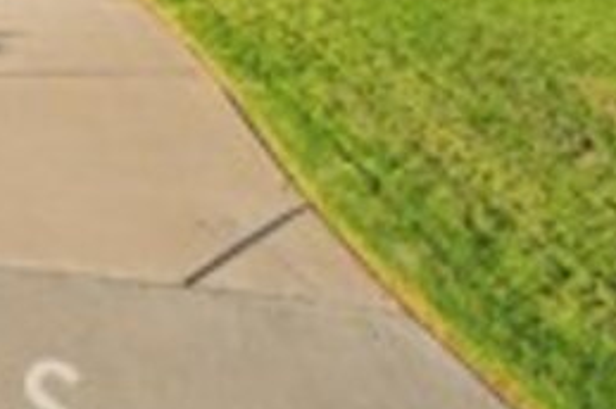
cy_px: -171
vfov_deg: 22.2
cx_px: -232
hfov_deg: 29.0
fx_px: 889
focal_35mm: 52
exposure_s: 1/200
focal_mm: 16
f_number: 8
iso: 100
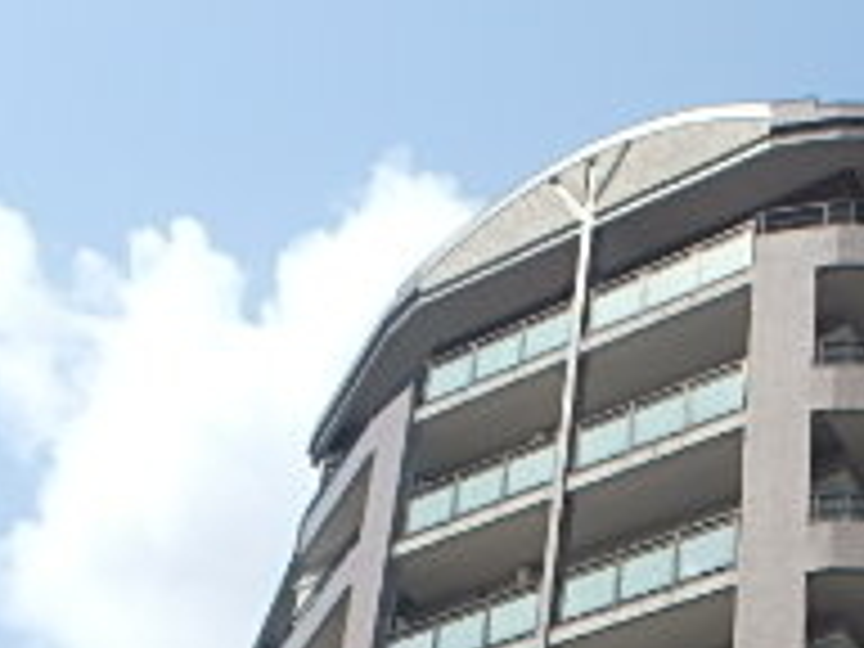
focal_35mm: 70
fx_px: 1747
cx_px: 756
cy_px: 1035
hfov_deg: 26.9
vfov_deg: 18.2
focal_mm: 3.7
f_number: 6
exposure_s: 1/500
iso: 125
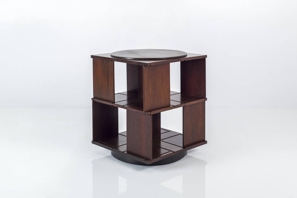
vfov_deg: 27.0
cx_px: 148
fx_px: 413
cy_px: 99
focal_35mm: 50
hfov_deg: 39.6
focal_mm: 50
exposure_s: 1/200
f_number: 10
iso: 100
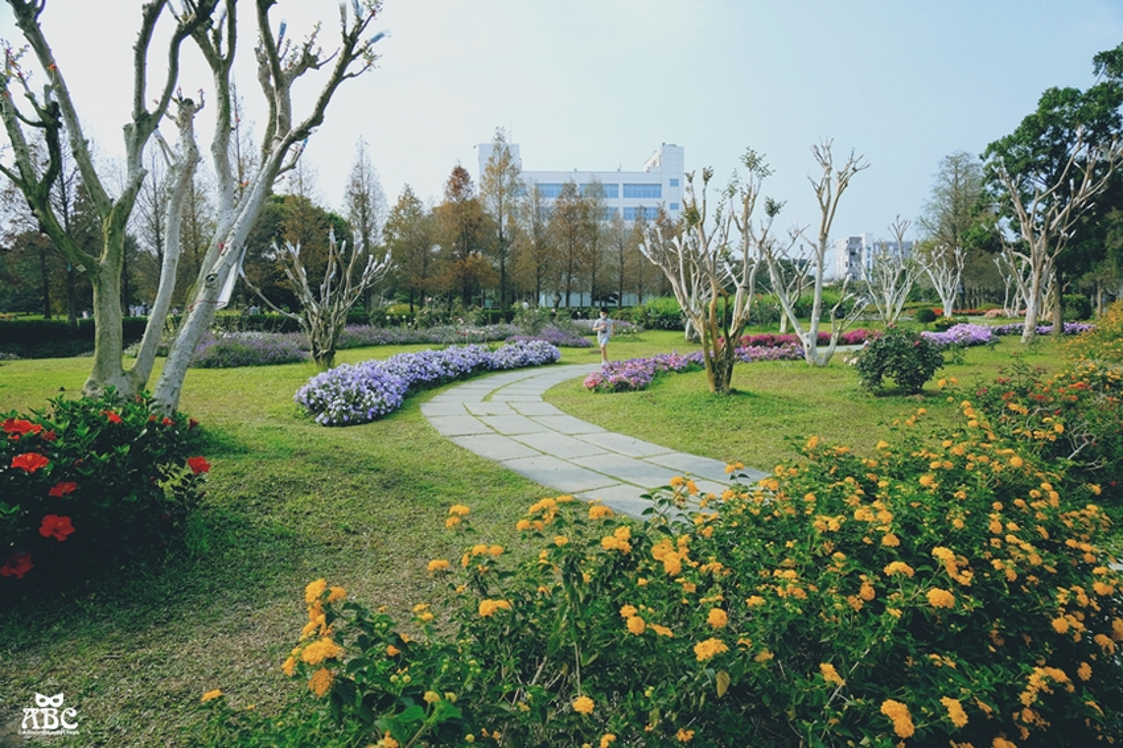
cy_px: 374
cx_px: 562
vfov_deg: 55.1
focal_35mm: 23
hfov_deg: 76.1
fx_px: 717
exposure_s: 1/1000
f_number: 8
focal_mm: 15.2
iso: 640
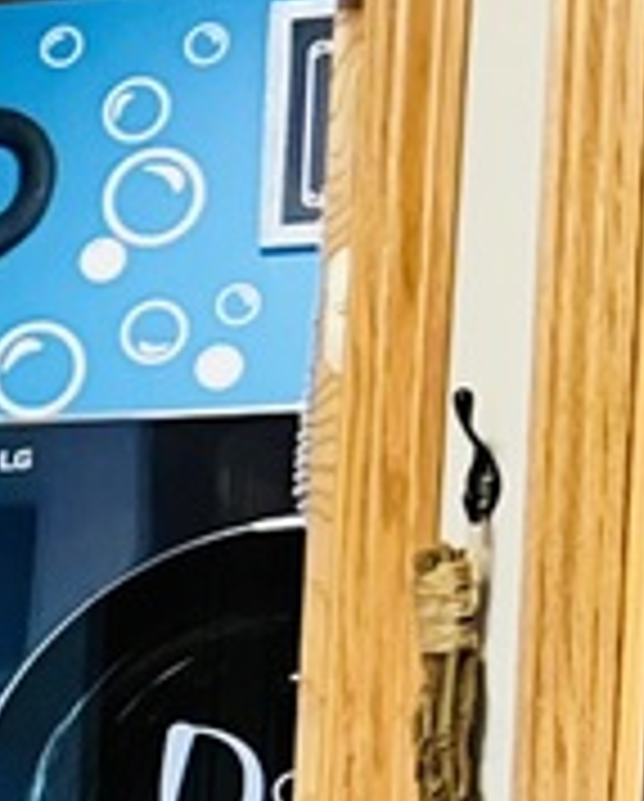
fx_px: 4872
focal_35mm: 205
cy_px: 1166
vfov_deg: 9.2
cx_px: -1968
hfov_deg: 6.2
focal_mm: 5.7
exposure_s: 1/17
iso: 64
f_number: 1.5
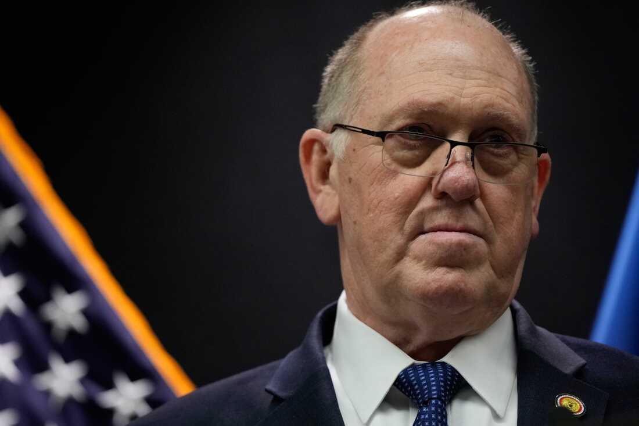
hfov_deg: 6.9
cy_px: 213
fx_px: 5324
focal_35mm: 300
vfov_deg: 4.6
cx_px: 320
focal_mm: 200
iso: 2500
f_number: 2.8
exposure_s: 1/500
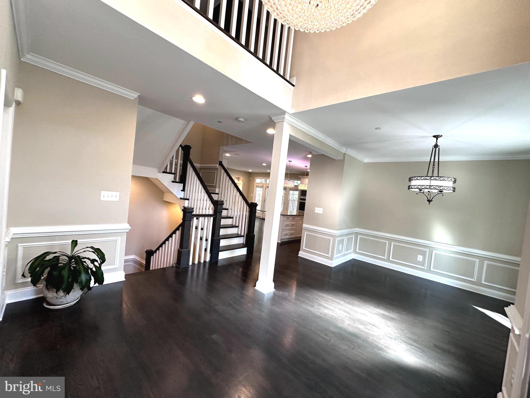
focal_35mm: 14
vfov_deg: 85.7
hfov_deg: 102.1
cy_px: 199
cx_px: 265
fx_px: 214
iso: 200
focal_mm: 2.22
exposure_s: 1/120
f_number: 2.2
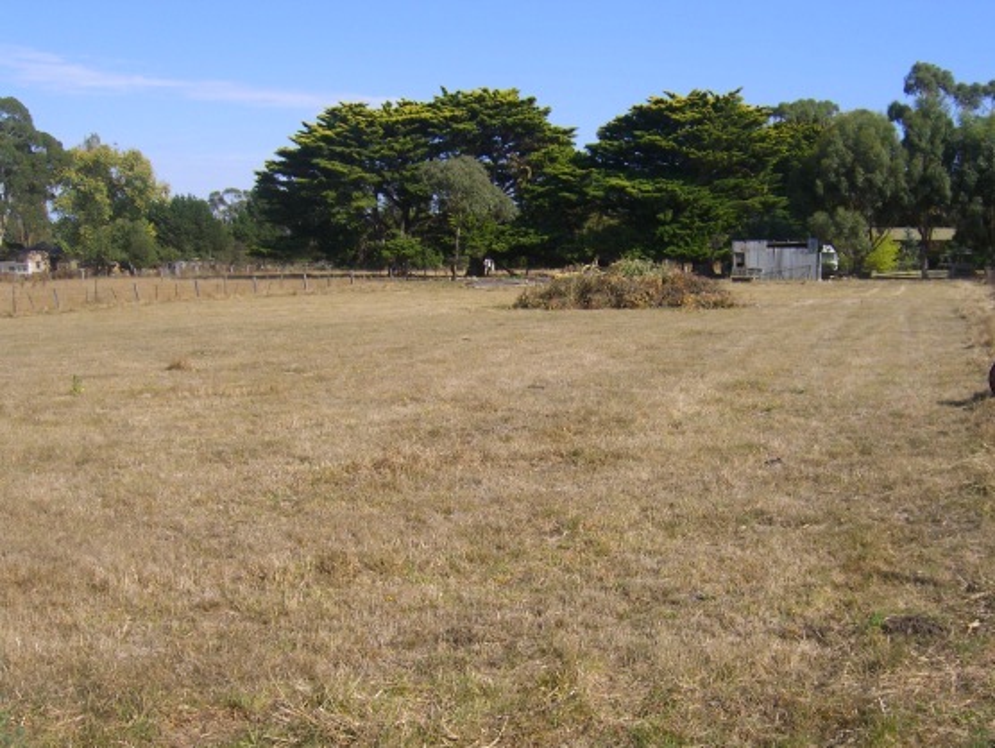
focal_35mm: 38
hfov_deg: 48.9
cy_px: 374
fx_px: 1093
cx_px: 498
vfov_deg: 37.8
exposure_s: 1/160
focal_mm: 7.9
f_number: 8
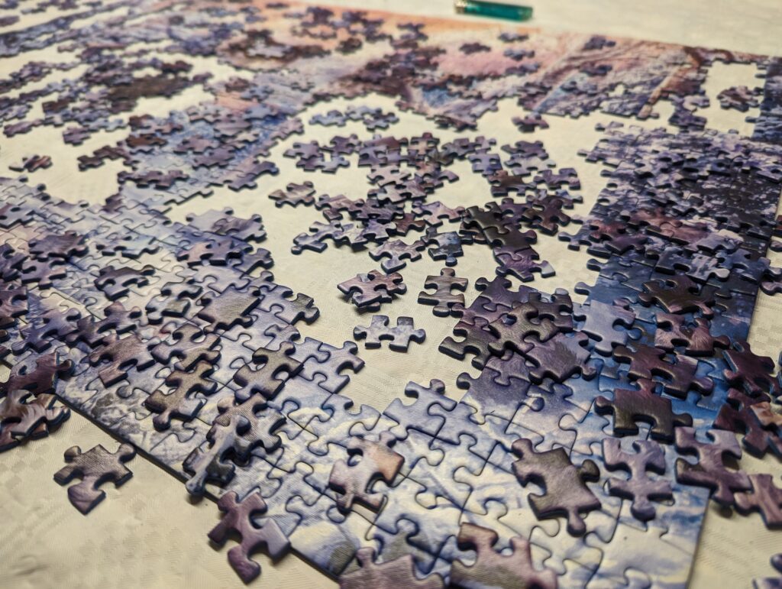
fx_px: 543
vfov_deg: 56.9
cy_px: 294
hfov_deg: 71.5
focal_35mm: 24
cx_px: 391
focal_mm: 6.81
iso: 244
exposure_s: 1/100
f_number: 1.85
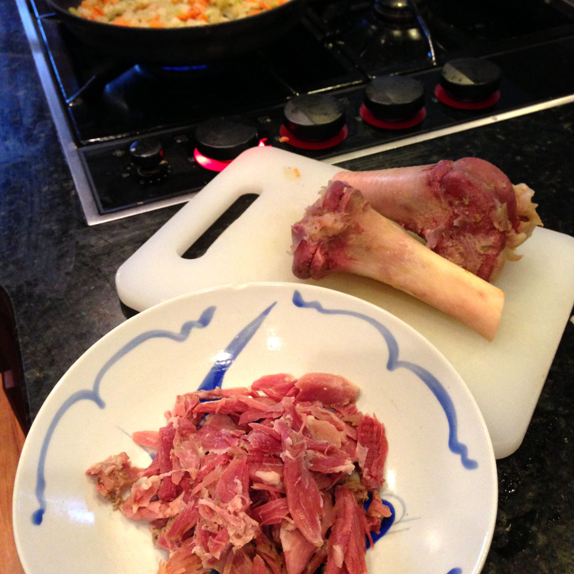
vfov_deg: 42.8
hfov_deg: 42.8
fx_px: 732
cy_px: 253
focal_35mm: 39
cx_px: 287
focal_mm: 4.13
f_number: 2.4
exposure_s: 1/20
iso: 250
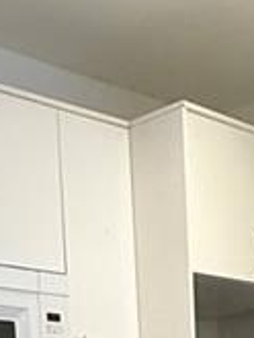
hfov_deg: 14.5
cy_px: 551
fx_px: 997
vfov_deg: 16.9
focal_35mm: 102
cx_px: 156
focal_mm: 2.22
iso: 250
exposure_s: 1/60
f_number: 2.2
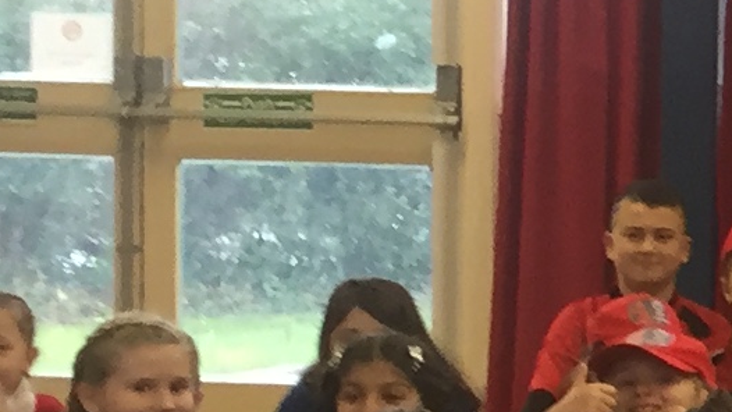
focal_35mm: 196
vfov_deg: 6.2
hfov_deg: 9.9
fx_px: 3805
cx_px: 1656
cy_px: 326
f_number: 2.2
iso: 80
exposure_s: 1/33
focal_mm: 4.15
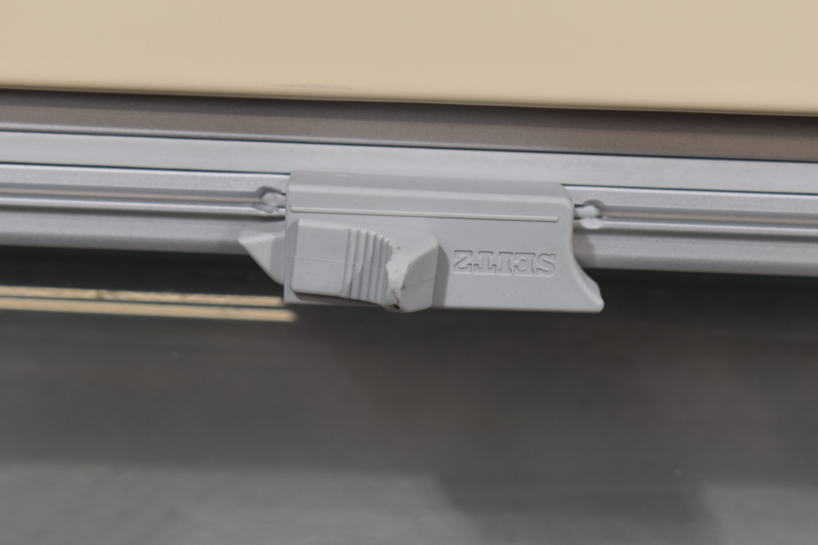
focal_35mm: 82
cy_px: 272
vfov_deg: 16.6
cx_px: 409
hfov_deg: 24.6
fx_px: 1875
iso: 400
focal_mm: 55
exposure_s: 1/60
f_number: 7.1
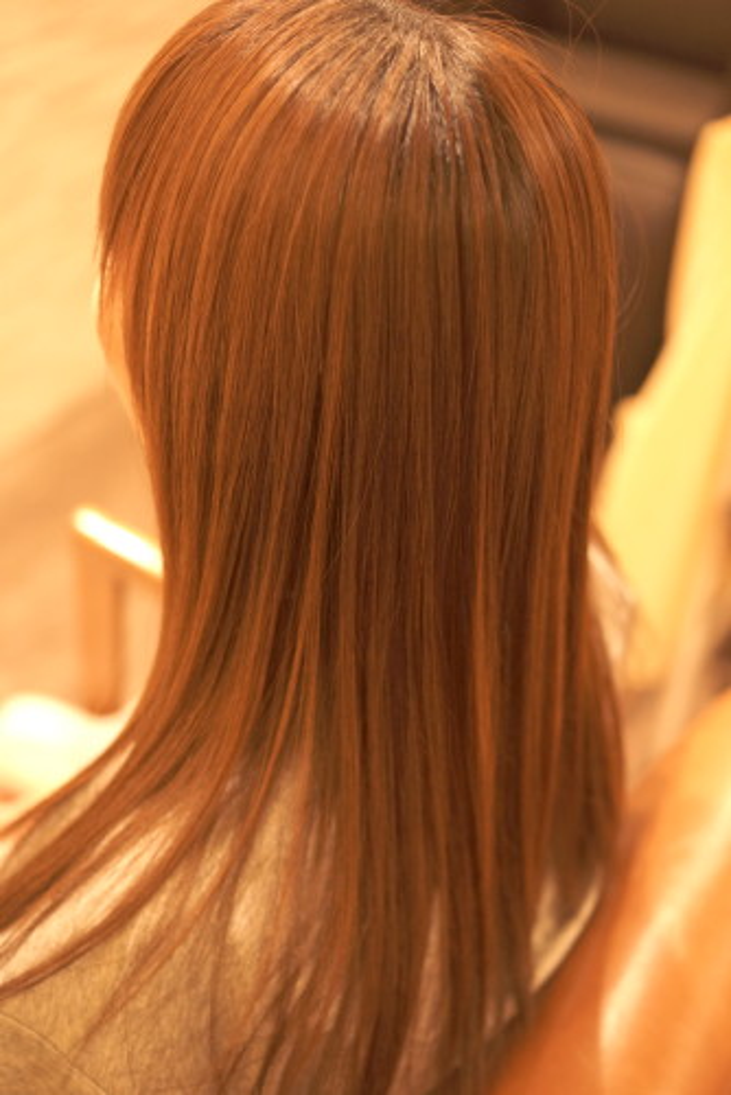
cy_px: 548
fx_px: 1597
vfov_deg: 37.8
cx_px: 366
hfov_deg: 25.8
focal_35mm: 52
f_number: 2.2
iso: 800
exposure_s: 1/250
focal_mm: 35
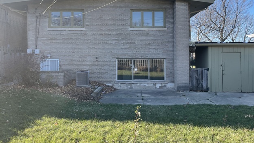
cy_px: 51
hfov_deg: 67.9
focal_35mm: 28
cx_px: 130
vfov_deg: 41.1
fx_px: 189
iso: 32
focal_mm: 5.1
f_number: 1.6
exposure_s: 1/985
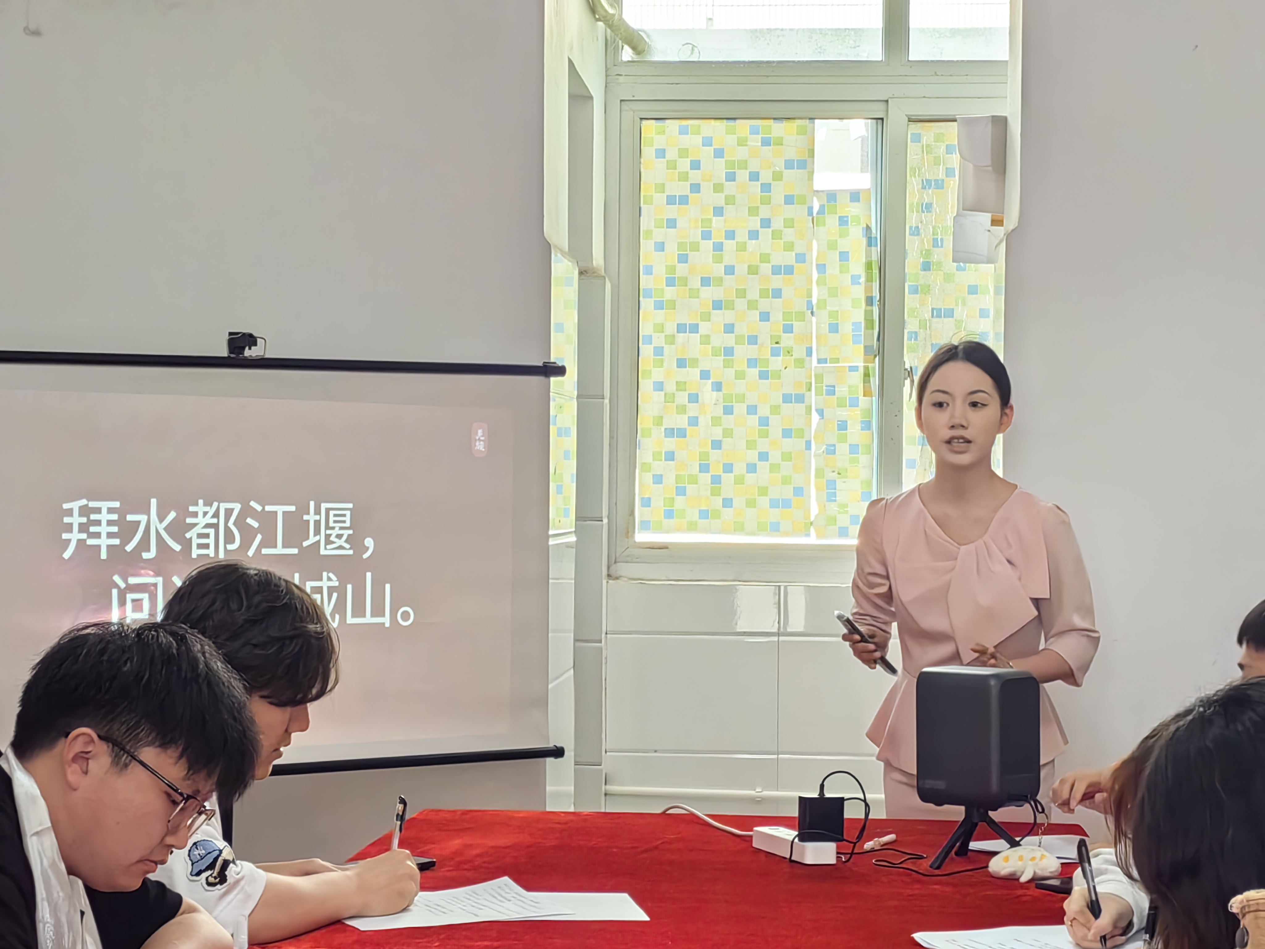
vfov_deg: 19.6
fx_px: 2741
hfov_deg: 26.0
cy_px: 474
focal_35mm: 75
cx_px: 632
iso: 80
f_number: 1.9
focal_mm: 5.52
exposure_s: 1/136
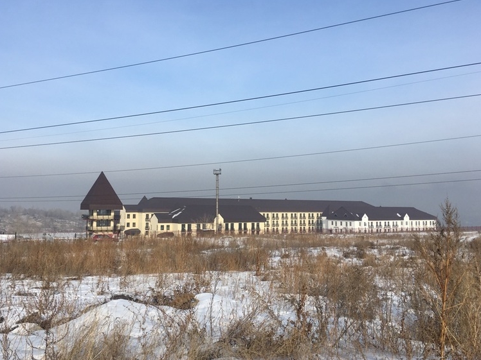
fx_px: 431
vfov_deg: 45.4
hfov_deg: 58.3
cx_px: 234
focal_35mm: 31
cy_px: 182
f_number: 2.2
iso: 25
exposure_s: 1/1748
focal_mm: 4.15
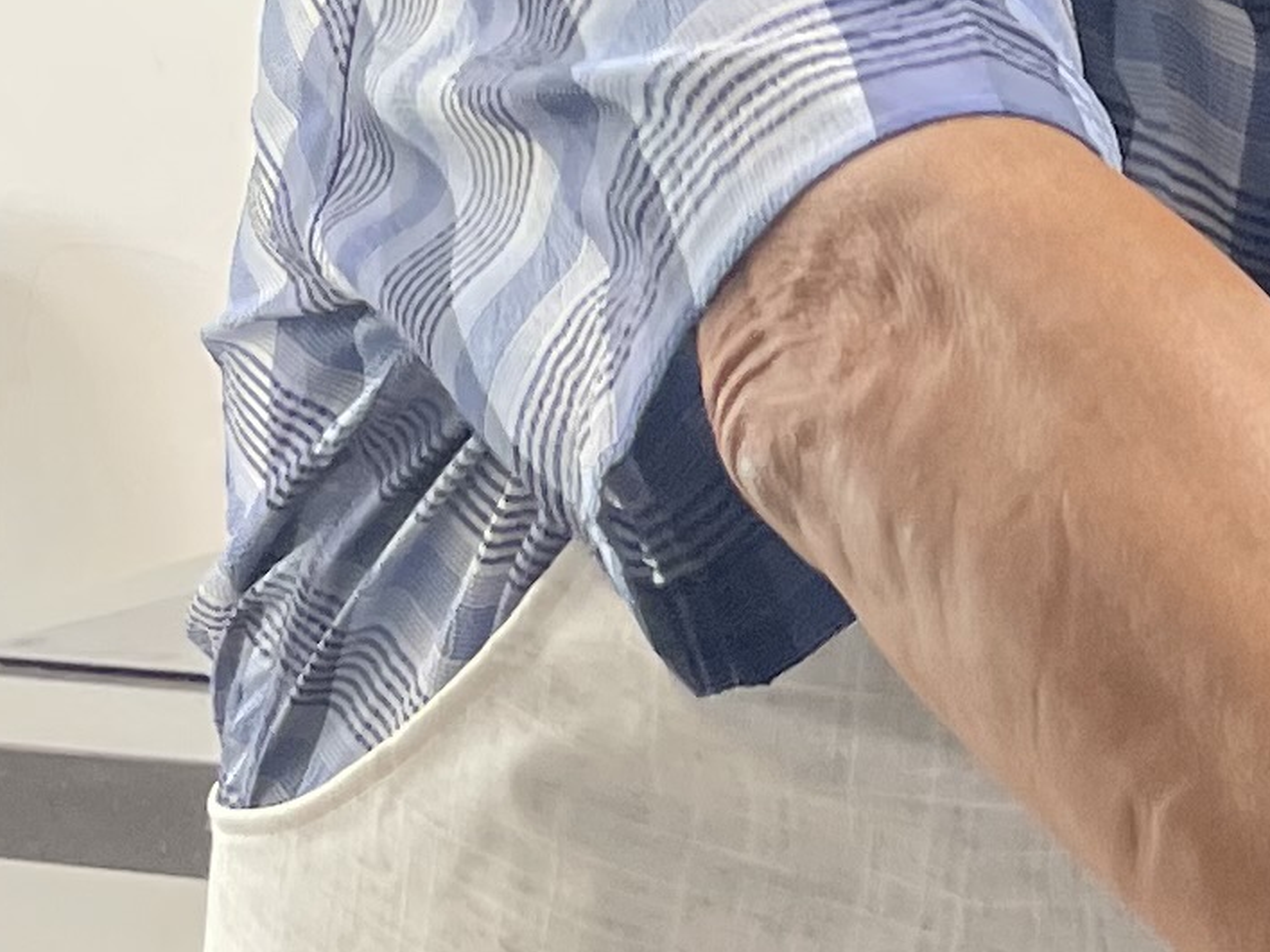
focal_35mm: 148
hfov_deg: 12.5
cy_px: 480
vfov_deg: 10.0
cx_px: 2074
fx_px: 5430
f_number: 1.6
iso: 64
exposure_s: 1/60
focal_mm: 4.2
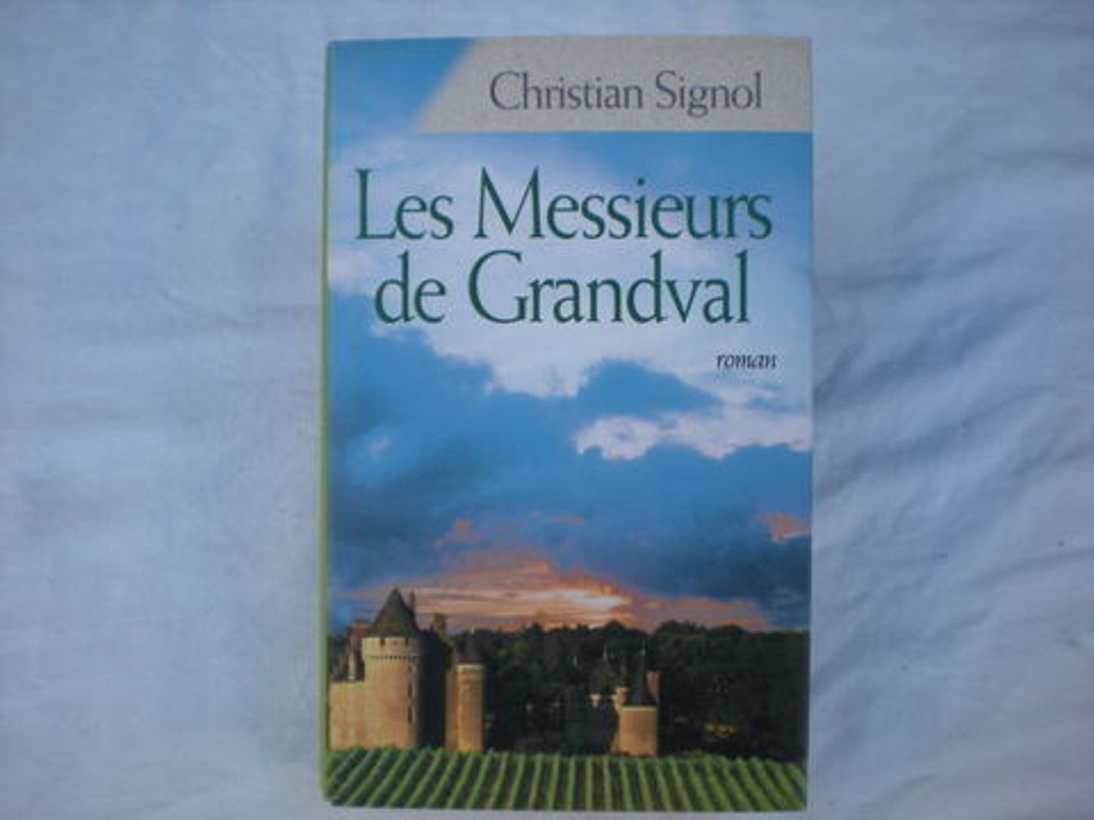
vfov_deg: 37.7
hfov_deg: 49.0
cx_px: 547
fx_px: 1201
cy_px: 410
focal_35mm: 38
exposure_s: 1/120
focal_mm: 6.3
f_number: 3.1
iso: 64
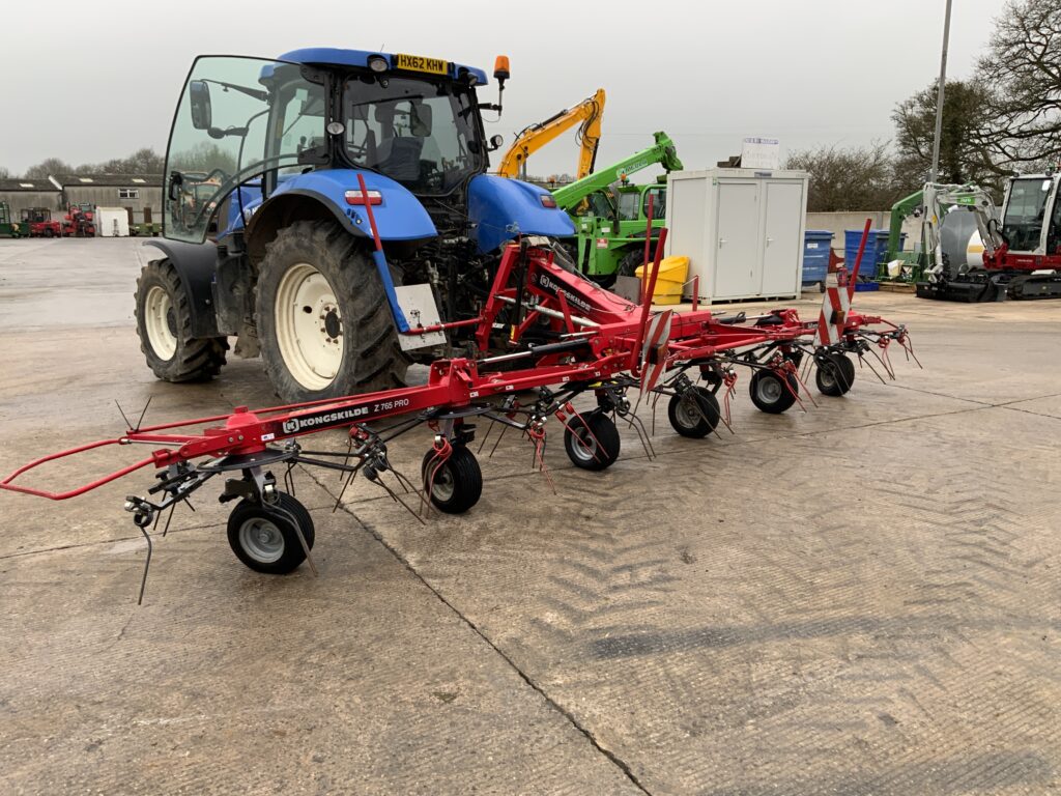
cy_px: 398
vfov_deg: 48.2
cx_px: 530
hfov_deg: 61.7
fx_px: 889
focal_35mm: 29
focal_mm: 3
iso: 32
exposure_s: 1/122
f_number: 1.8
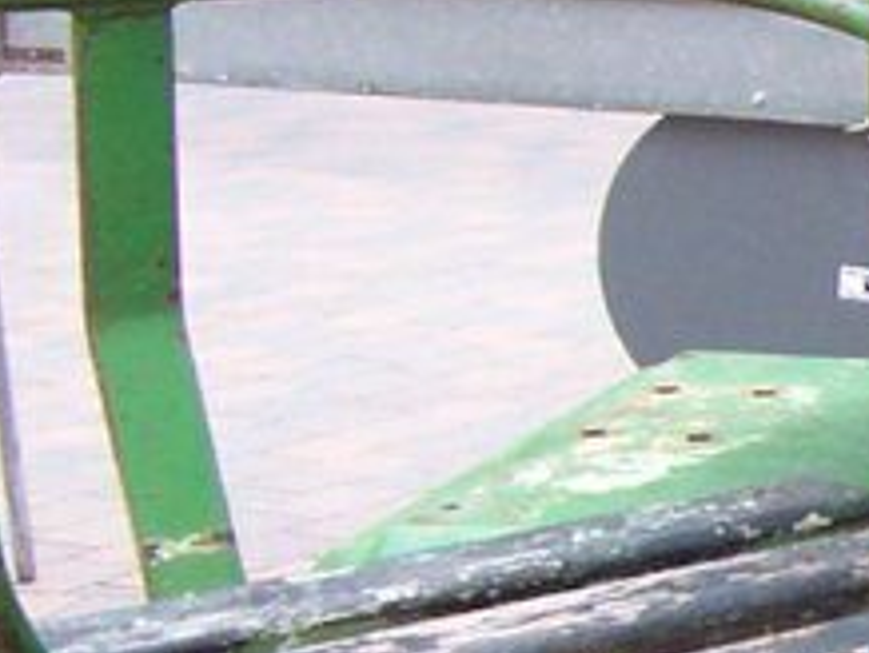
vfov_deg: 7.9
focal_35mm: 187
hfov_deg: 9.5
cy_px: 685
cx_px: 2045
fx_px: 4700
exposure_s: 1/178
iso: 80
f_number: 2.7
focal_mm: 5.6
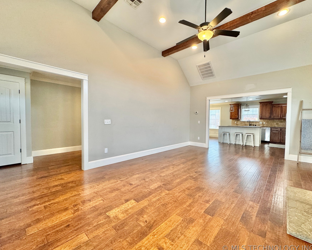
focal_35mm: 15
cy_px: 125
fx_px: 139
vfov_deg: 84.0
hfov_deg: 96.7
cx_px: 166
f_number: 2.2
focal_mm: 2.22
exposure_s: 1/120
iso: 200
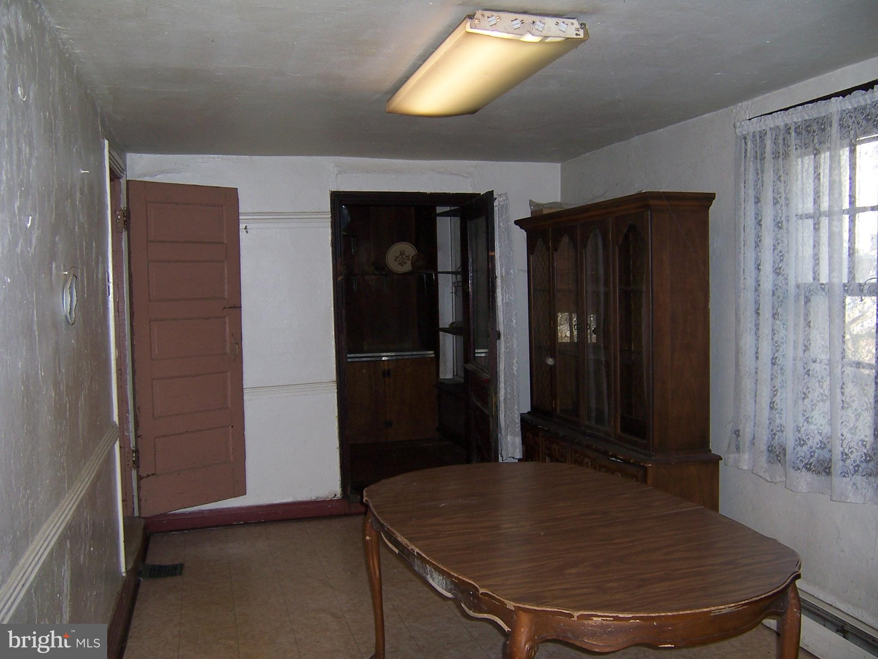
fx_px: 837
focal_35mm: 33
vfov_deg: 42.9
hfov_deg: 55.4
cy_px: 330
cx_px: 439
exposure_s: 1/60
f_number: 2.8
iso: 80
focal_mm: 5.5
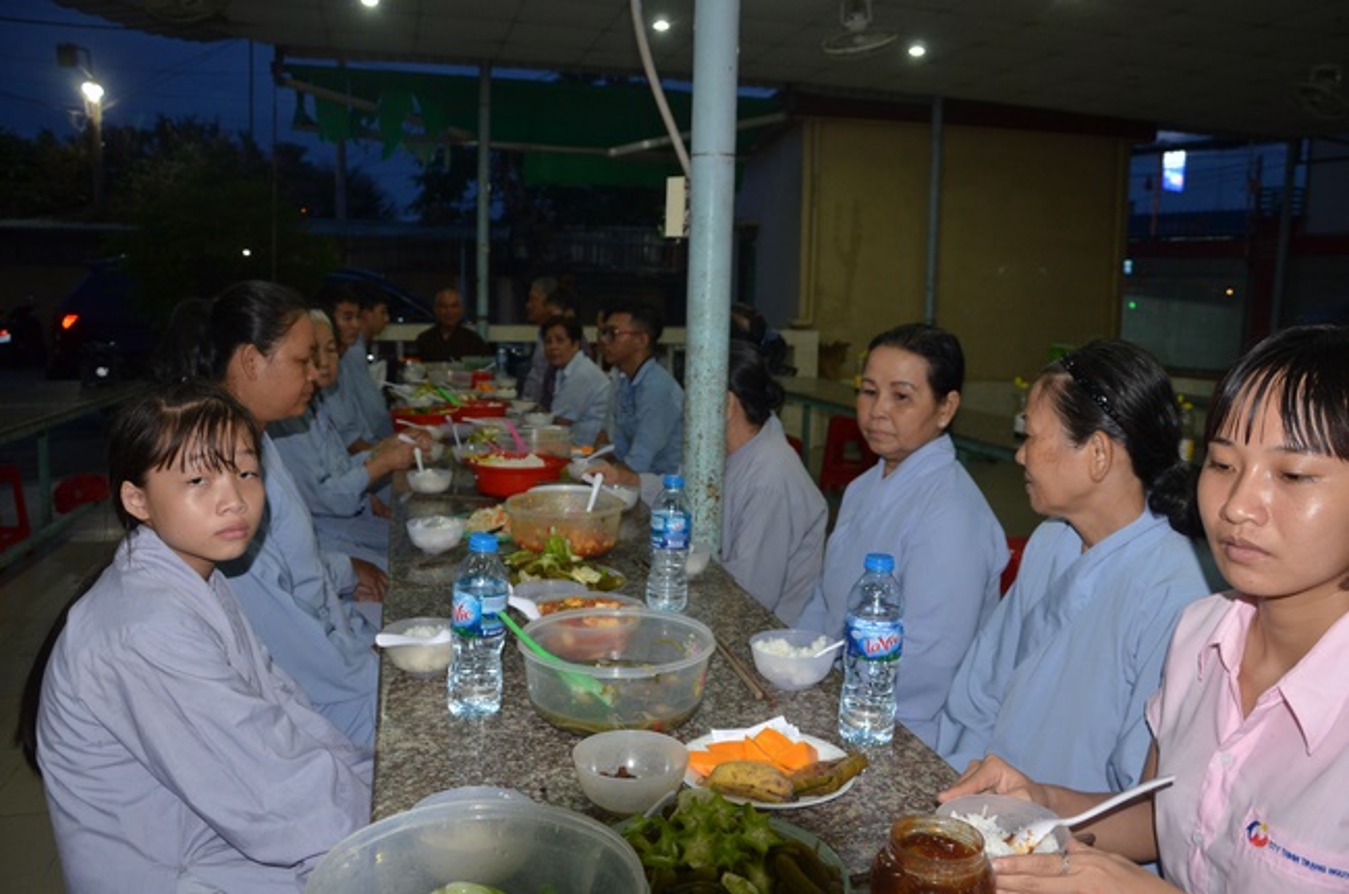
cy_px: 447
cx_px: 674
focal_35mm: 27
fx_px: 1010
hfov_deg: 67.5
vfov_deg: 47.8
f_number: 5
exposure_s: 1/60
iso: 1000
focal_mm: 18
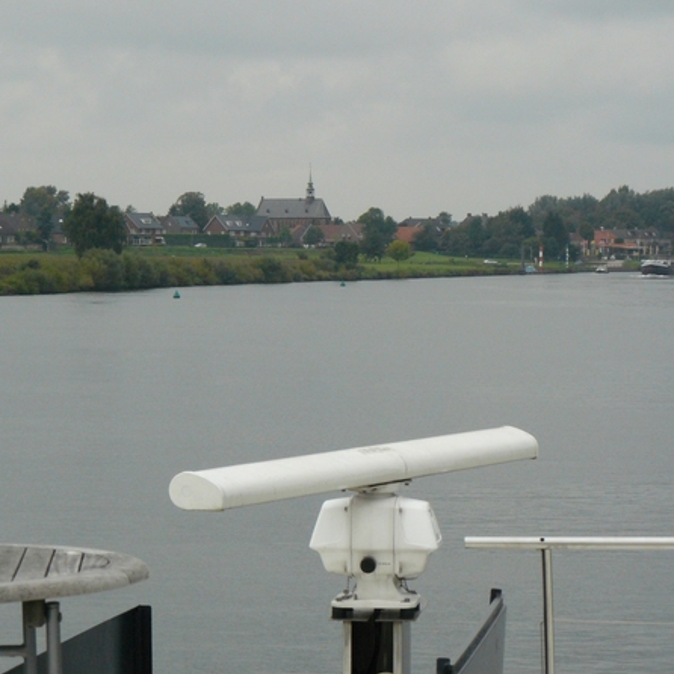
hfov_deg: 11.6
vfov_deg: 11.6
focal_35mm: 151
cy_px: 335
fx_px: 3326
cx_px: 354
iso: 200
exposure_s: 1/400
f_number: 6.3
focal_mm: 21.2
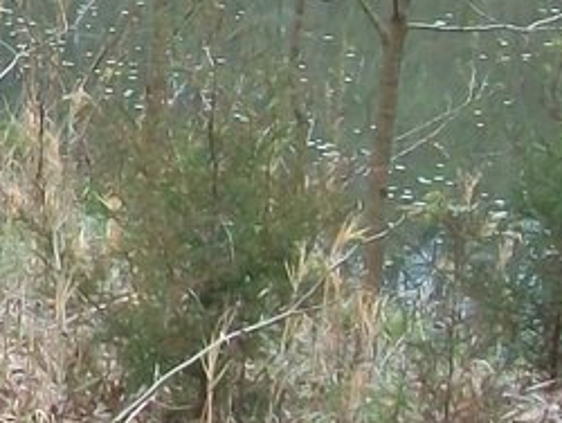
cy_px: -186
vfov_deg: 5.8
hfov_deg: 7.4
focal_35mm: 254
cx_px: -653
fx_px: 4128
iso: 80
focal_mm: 7.1
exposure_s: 1/80
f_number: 3.2
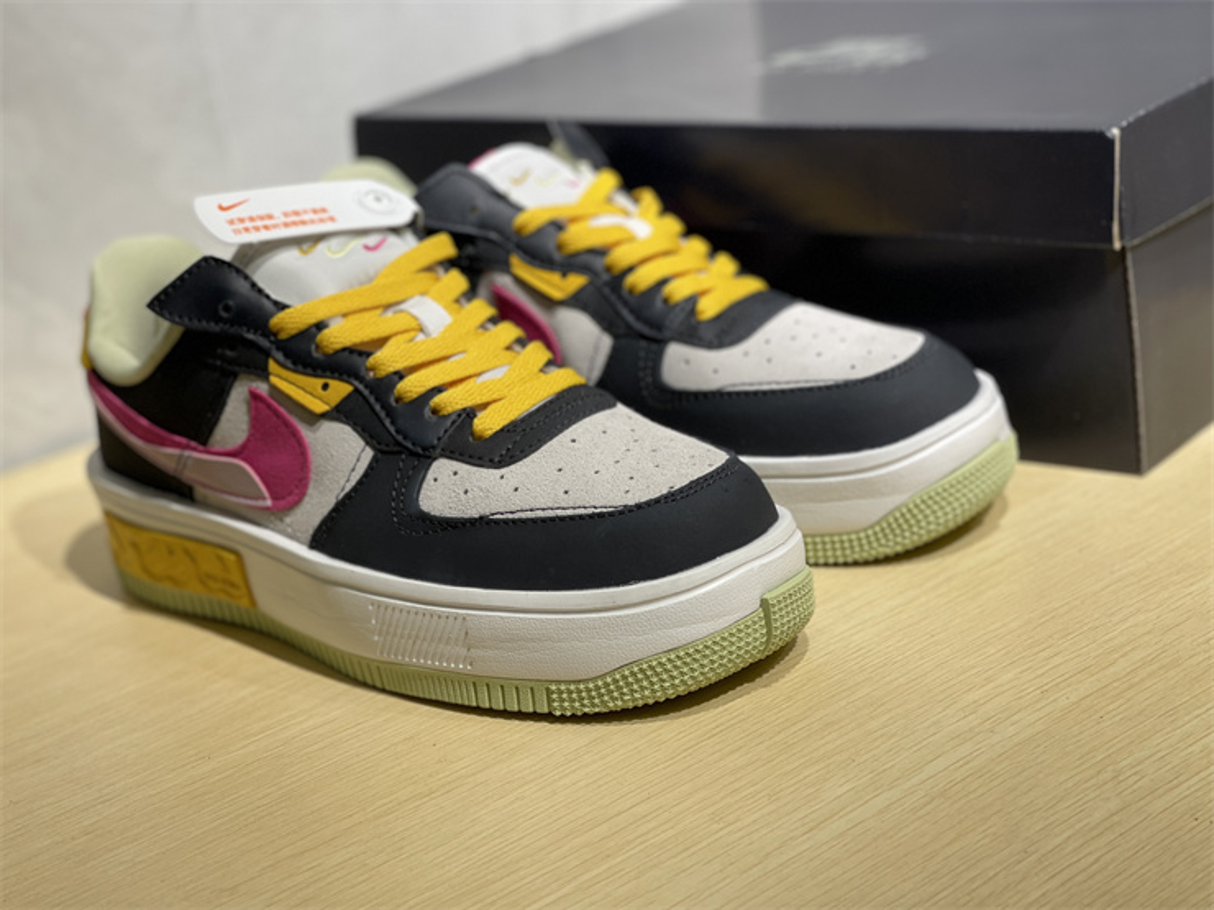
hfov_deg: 30.3
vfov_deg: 22.9
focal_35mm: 64
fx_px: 2245
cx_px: 607
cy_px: 455
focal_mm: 7.5
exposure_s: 1/100
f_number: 2.2
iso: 25
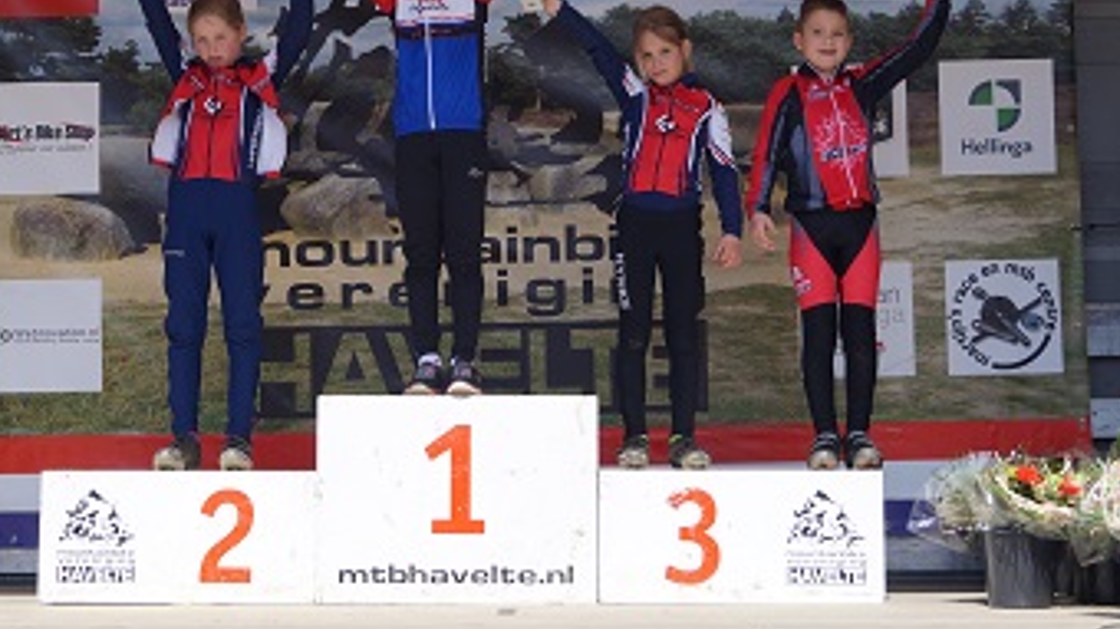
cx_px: 484
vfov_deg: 18.6
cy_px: 214
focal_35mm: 65
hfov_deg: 32.5
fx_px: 1918
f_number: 6.3
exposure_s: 1/320
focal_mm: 35
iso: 100
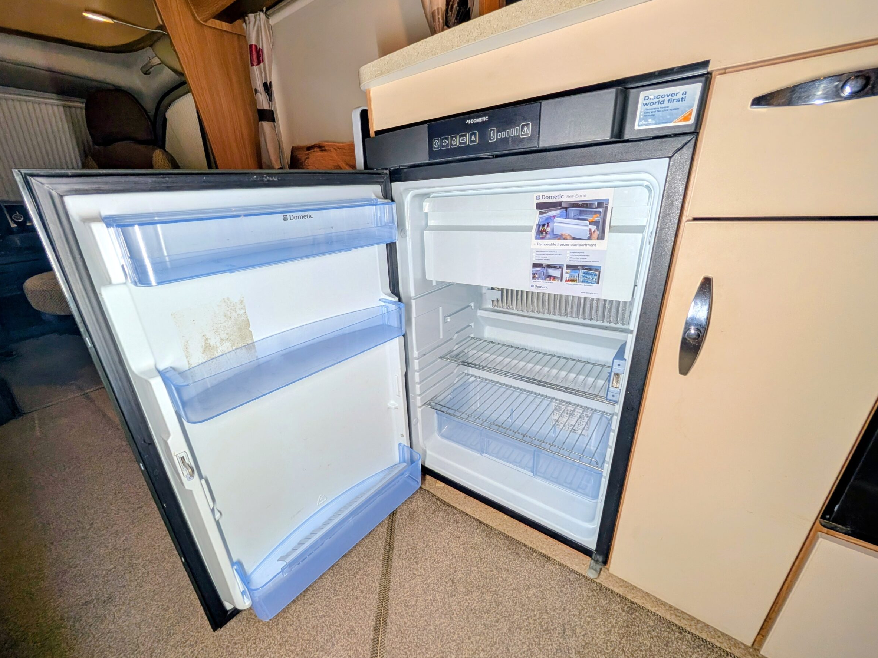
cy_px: 339
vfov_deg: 89.9
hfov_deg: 106.1
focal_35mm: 13
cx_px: 414
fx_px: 330
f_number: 1.7
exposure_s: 1/111
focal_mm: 2.02
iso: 92
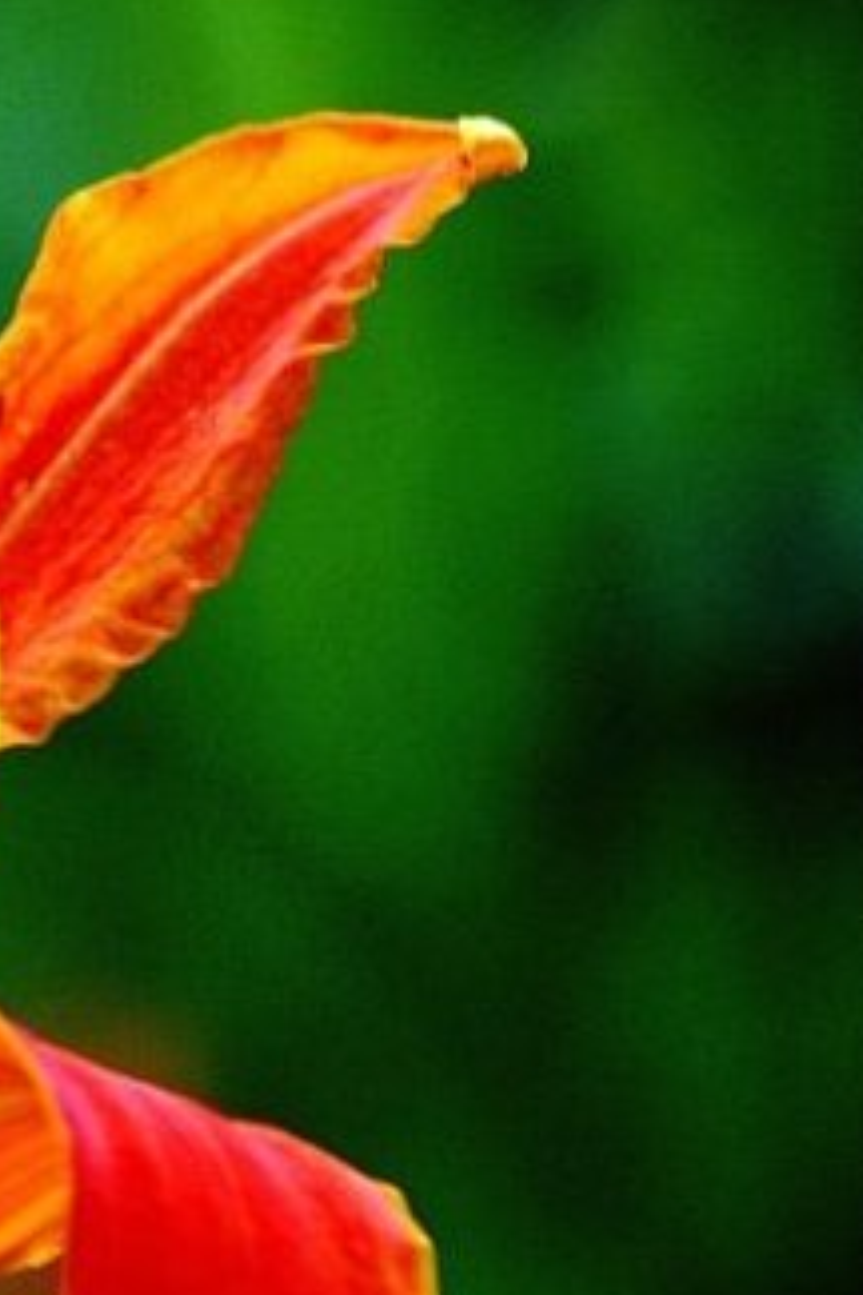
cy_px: 1247
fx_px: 22167
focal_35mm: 617
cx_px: -447
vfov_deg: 3.3
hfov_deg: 2.2
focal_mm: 135
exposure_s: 1/200
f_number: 7.1
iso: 200
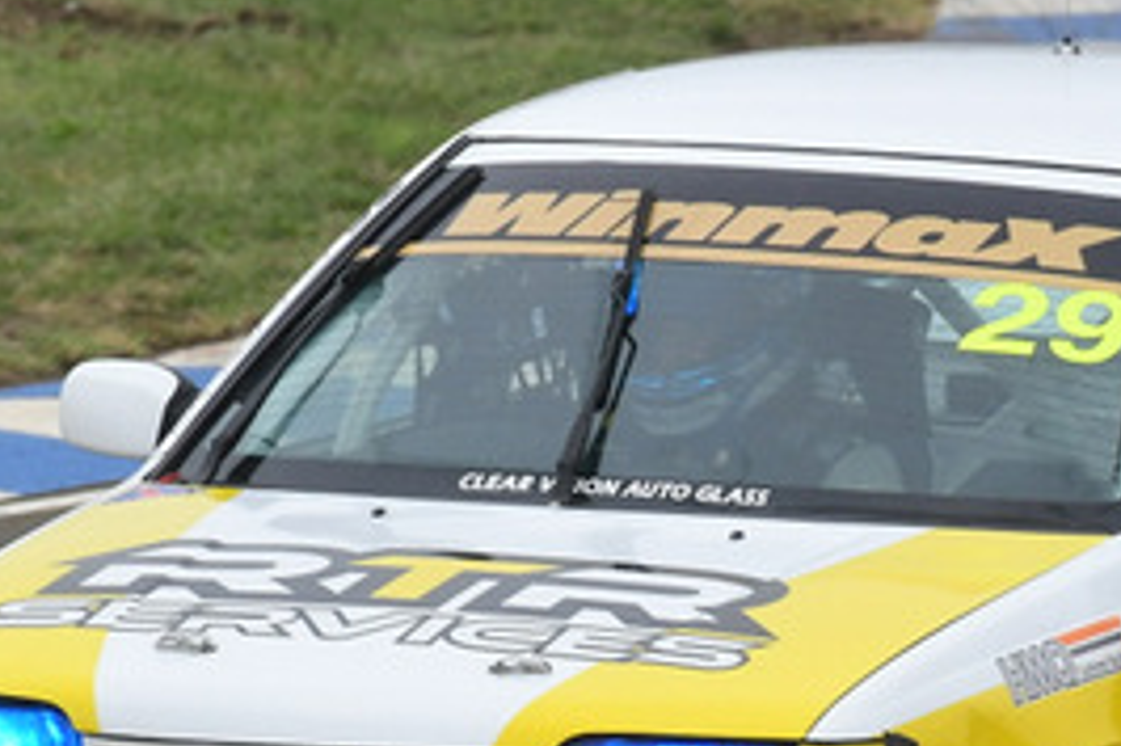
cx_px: 733
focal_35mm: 2259
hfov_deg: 0.9
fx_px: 70297
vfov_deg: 0.6
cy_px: 417
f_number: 10
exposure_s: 1/640
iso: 640
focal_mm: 500
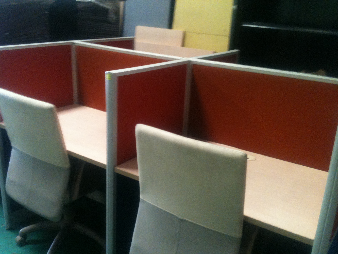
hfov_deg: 52.6
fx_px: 342
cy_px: 127
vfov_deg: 40.7
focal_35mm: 35
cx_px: 169
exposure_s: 1/15
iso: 160
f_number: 2.8
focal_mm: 3.85
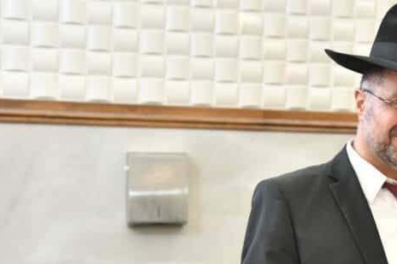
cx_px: 415
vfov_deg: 12.9
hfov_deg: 18.7
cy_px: 182
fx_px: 1168
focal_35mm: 106
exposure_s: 1/200
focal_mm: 48
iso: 1000
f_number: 4.5
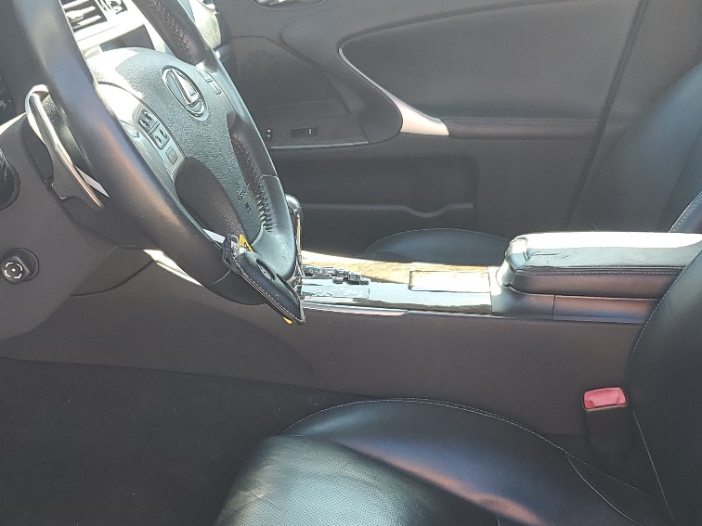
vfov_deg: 26.4
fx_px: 1115
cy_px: 352
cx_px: 356
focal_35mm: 55
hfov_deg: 34.9
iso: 50
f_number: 1.5
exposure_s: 1/204
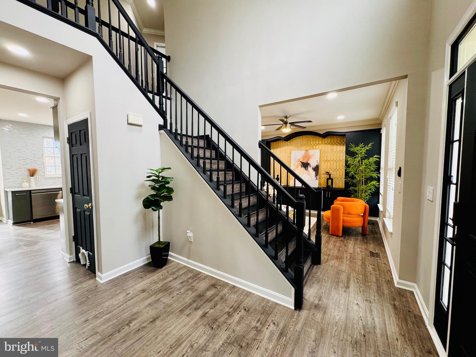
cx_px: 238
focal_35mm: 14
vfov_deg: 85.7
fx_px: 193
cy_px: 178
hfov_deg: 102.1
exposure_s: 1/60
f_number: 2.2
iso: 200
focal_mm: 2.22
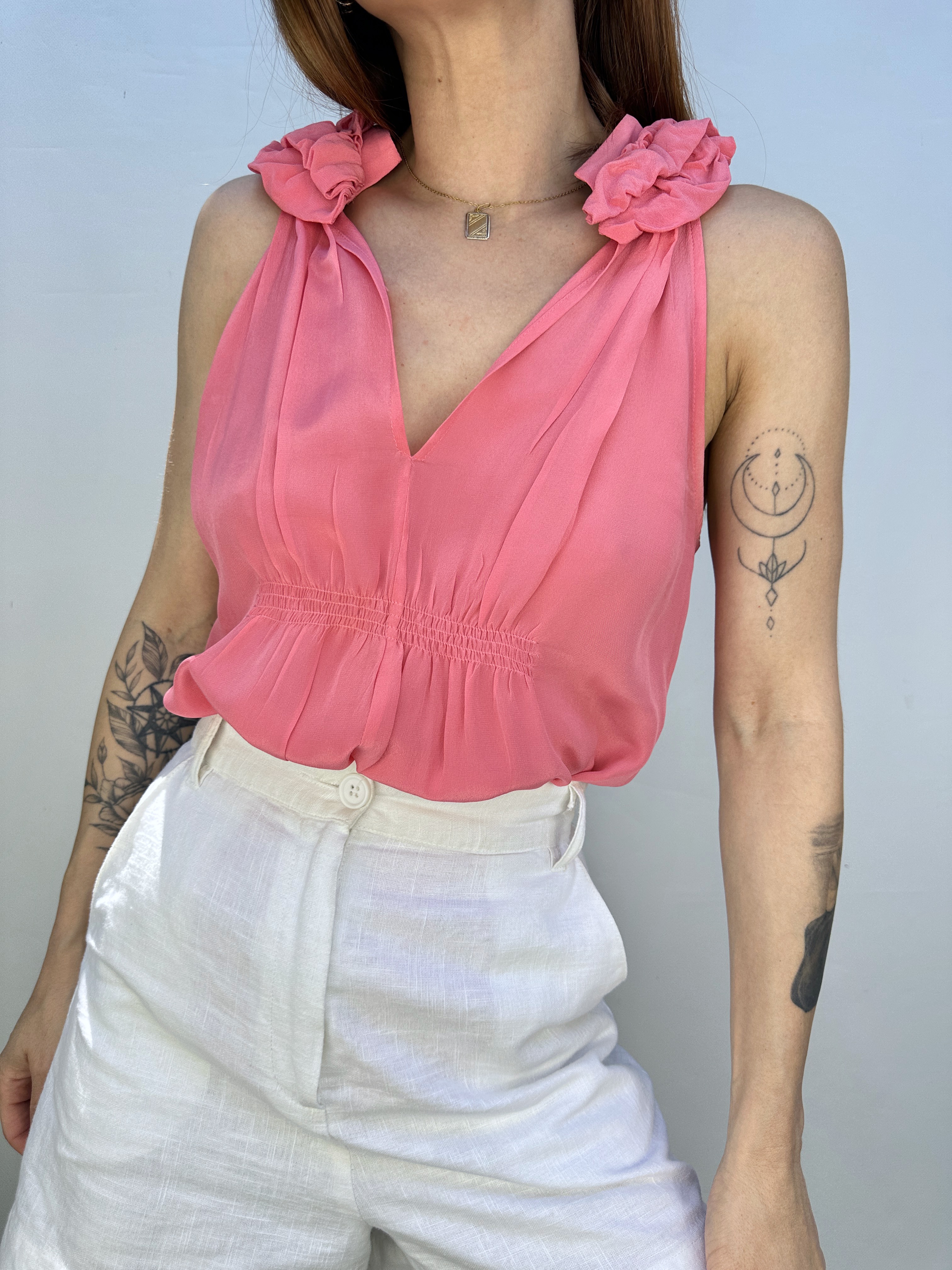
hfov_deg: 56.8
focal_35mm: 24
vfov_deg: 71.6
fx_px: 880
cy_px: 635
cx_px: 476
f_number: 1.78
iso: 80
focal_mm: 6.86
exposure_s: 1/650
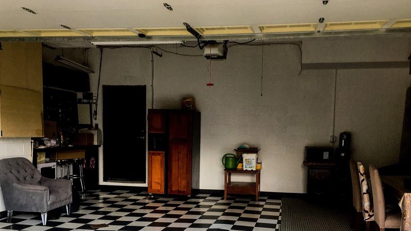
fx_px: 403
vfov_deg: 31.6
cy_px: 167
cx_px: 226
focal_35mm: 37
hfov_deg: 53.9
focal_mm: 4.15
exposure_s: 1/60
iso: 32
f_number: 2.2
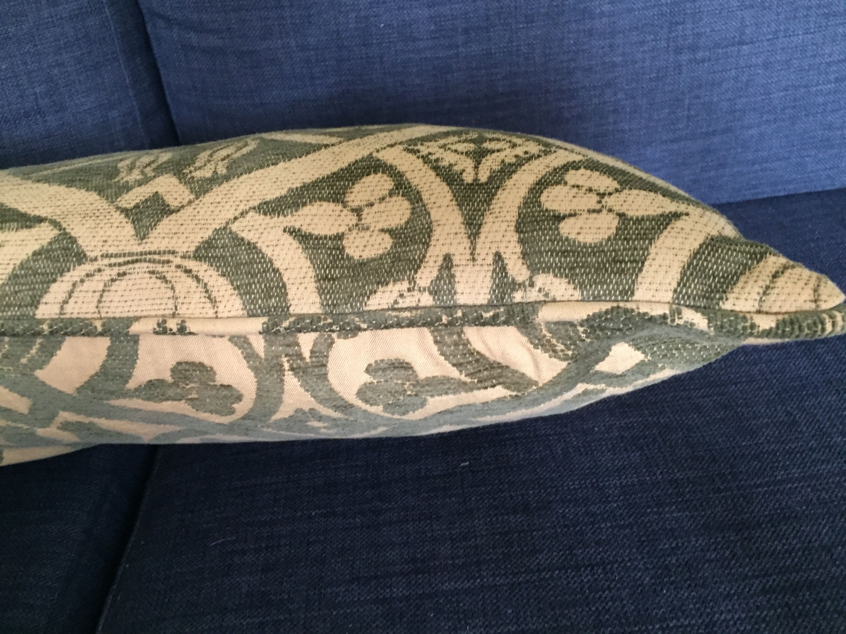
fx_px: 709
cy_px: 317
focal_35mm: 29
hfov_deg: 61.7
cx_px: 423
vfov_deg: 48.2
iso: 250
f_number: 2.2
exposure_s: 1/33
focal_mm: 4.15
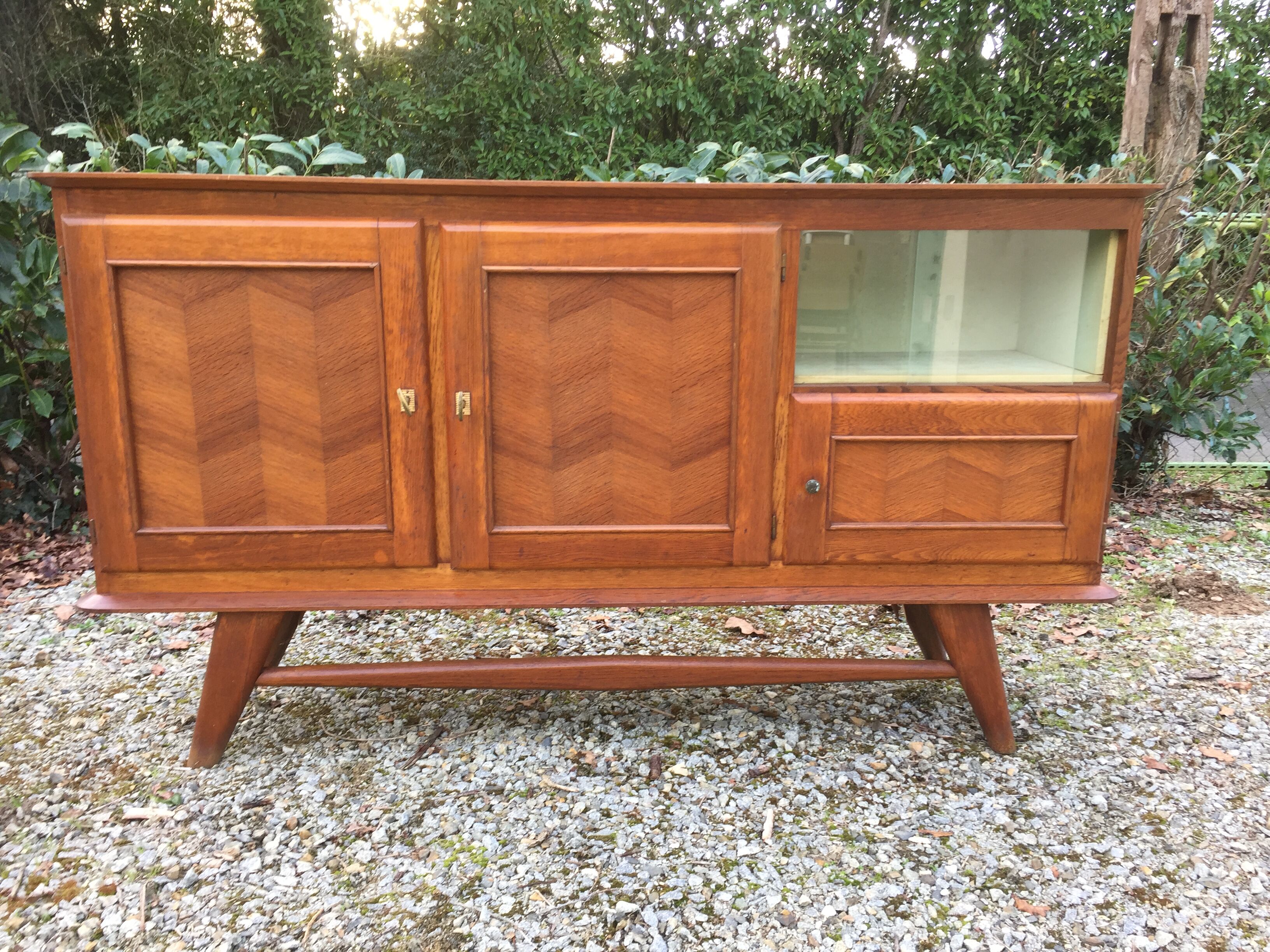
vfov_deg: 48.2
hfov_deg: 61.7
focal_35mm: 29
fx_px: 1064
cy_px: 476
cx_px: 635
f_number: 2.2
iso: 32
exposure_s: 1/50
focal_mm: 4.15
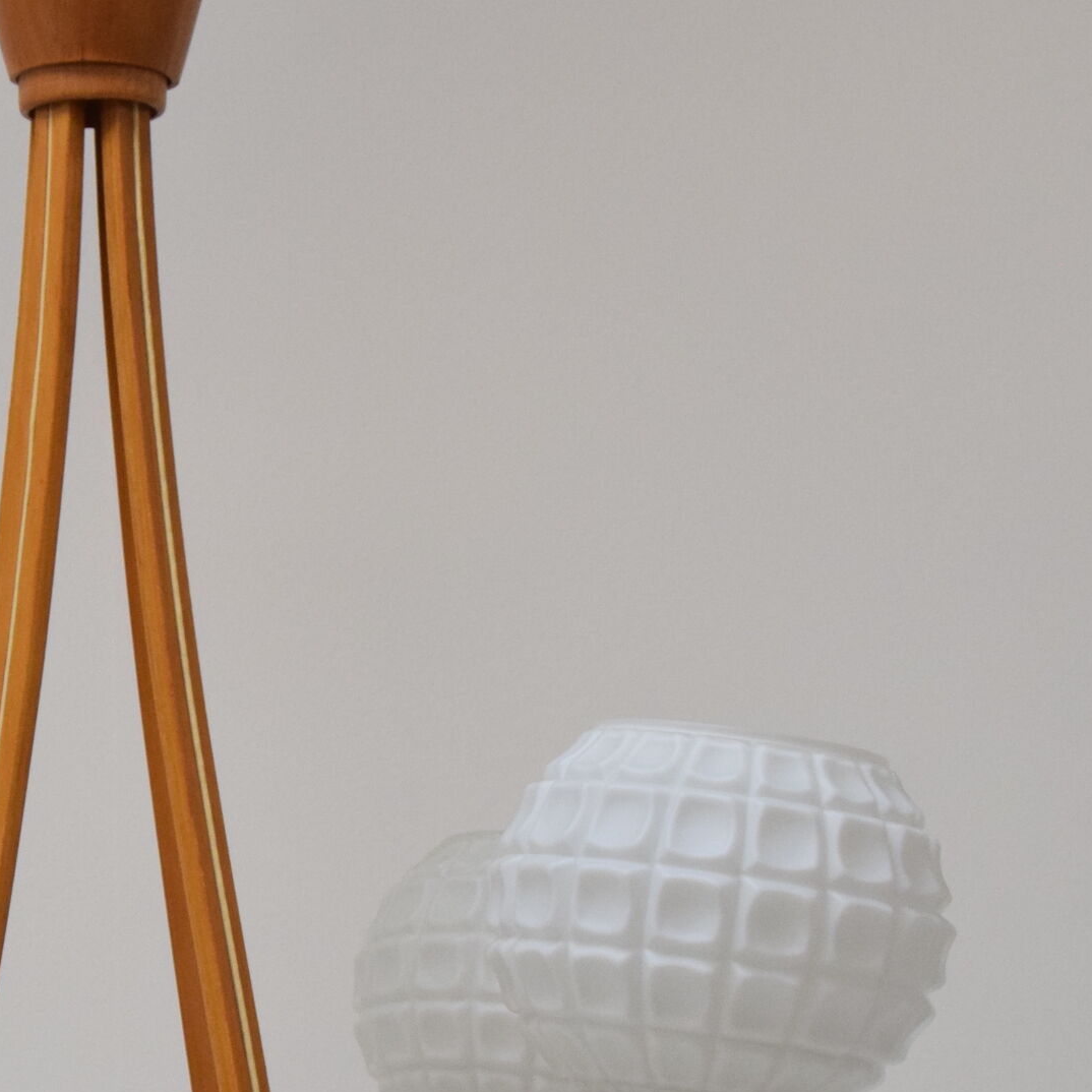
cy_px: 830
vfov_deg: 12.9
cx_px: 68
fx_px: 4818
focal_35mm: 135
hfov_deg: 12.8
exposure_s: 1/200
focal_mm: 38
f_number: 7.1
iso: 1600
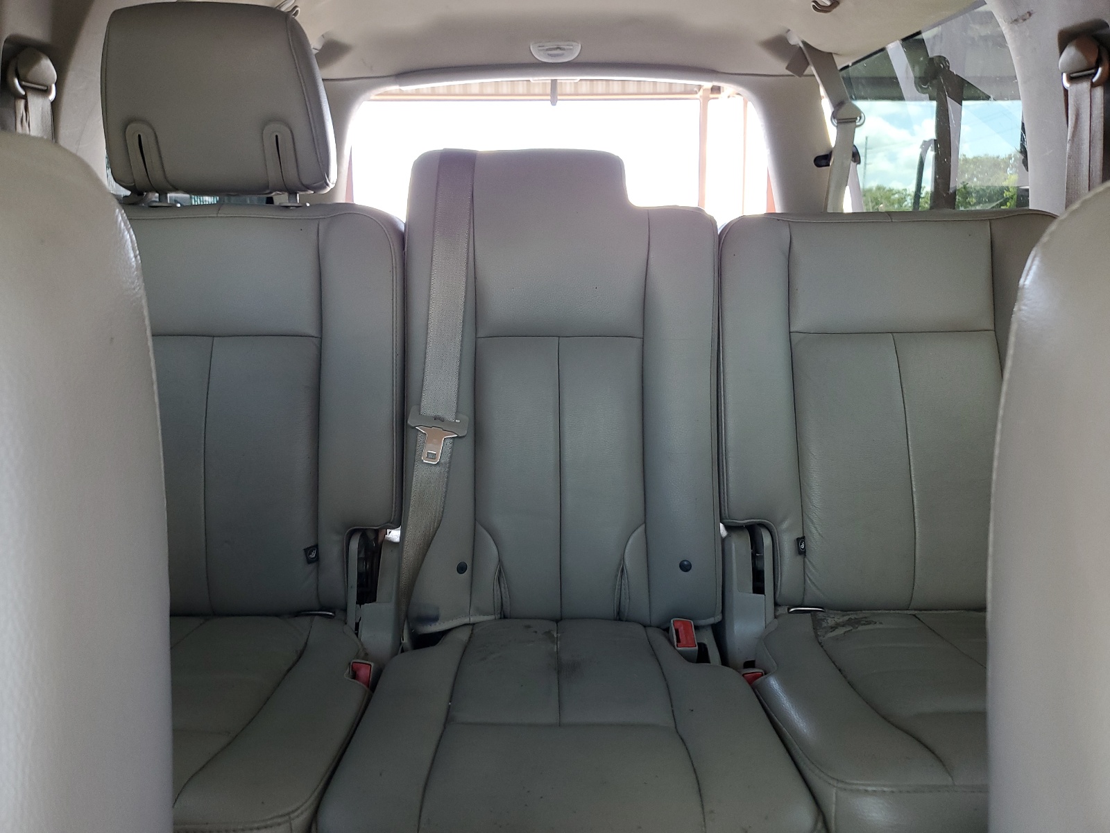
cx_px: 555
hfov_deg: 67.3
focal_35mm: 26
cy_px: 416
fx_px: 834
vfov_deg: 53.1
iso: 69
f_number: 1.5
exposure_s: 1/120
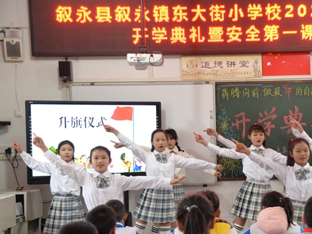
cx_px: 228
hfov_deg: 27.4
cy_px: 145
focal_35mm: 70
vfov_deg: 21.0
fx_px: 631
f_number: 4
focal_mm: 48
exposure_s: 1/125
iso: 4500
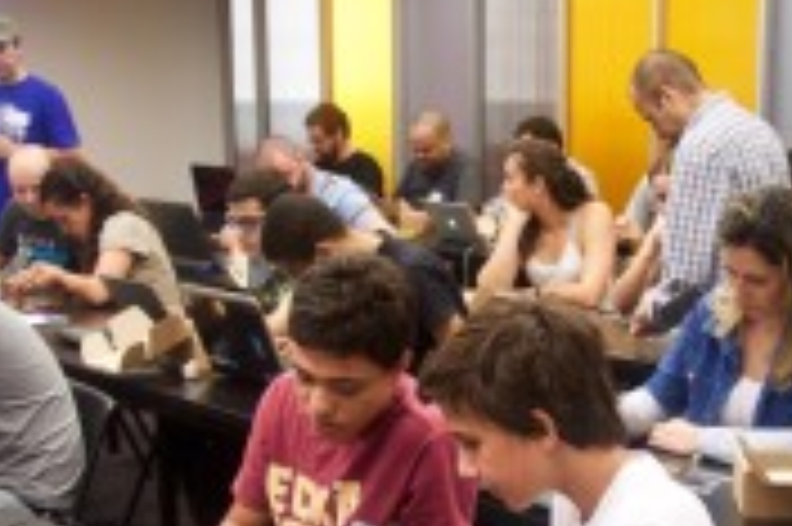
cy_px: 506
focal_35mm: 69
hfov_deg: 28.9
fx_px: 1517
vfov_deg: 19.2
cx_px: 572
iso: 560
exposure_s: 1/60
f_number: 4
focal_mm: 18
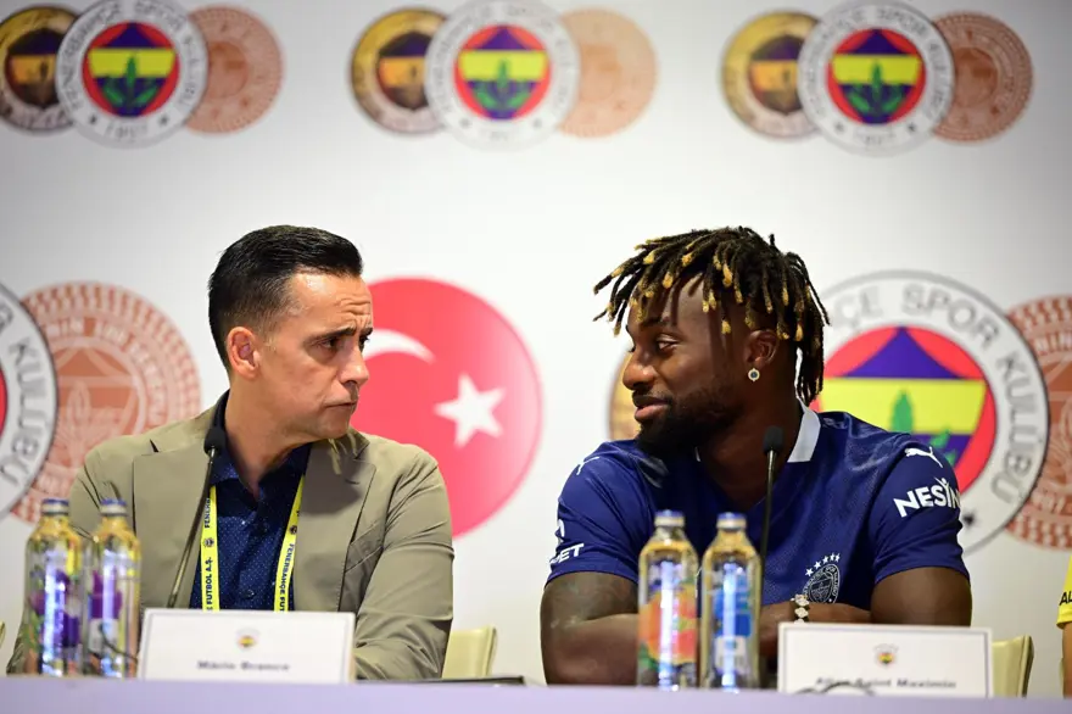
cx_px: 536
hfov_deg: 15.2
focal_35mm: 135
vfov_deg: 10.2
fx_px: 4018
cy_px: 357
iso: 2000
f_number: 2.8
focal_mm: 135
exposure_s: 1/100
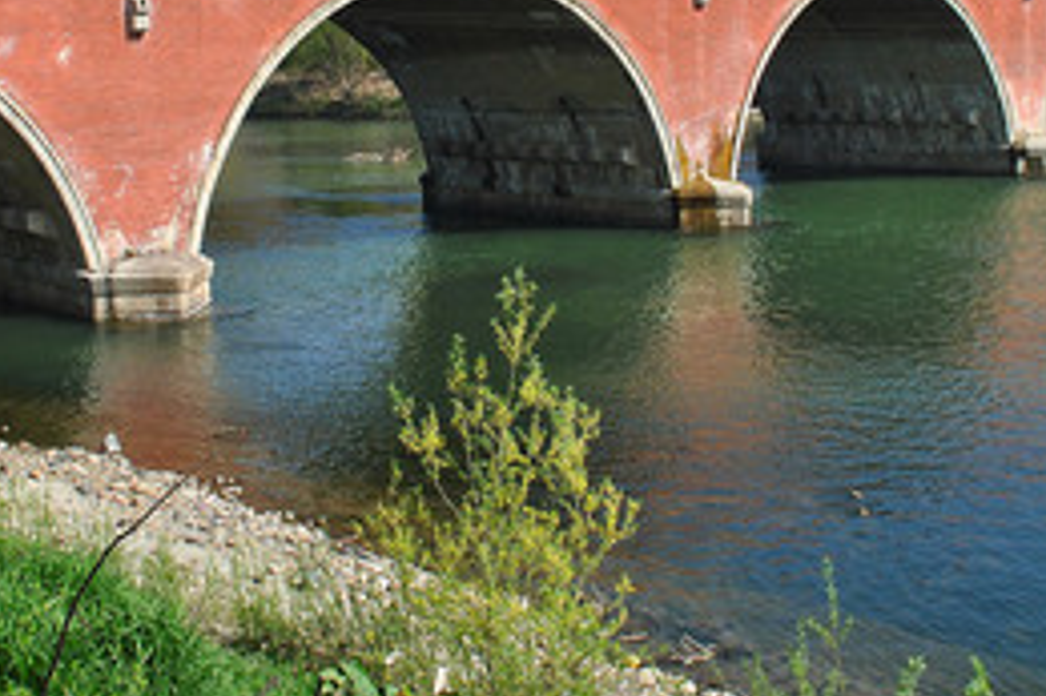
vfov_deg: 25.3
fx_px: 1510
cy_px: 93
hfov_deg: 38.2
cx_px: 499
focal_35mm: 52
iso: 100
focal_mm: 18
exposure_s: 1/30
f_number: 22
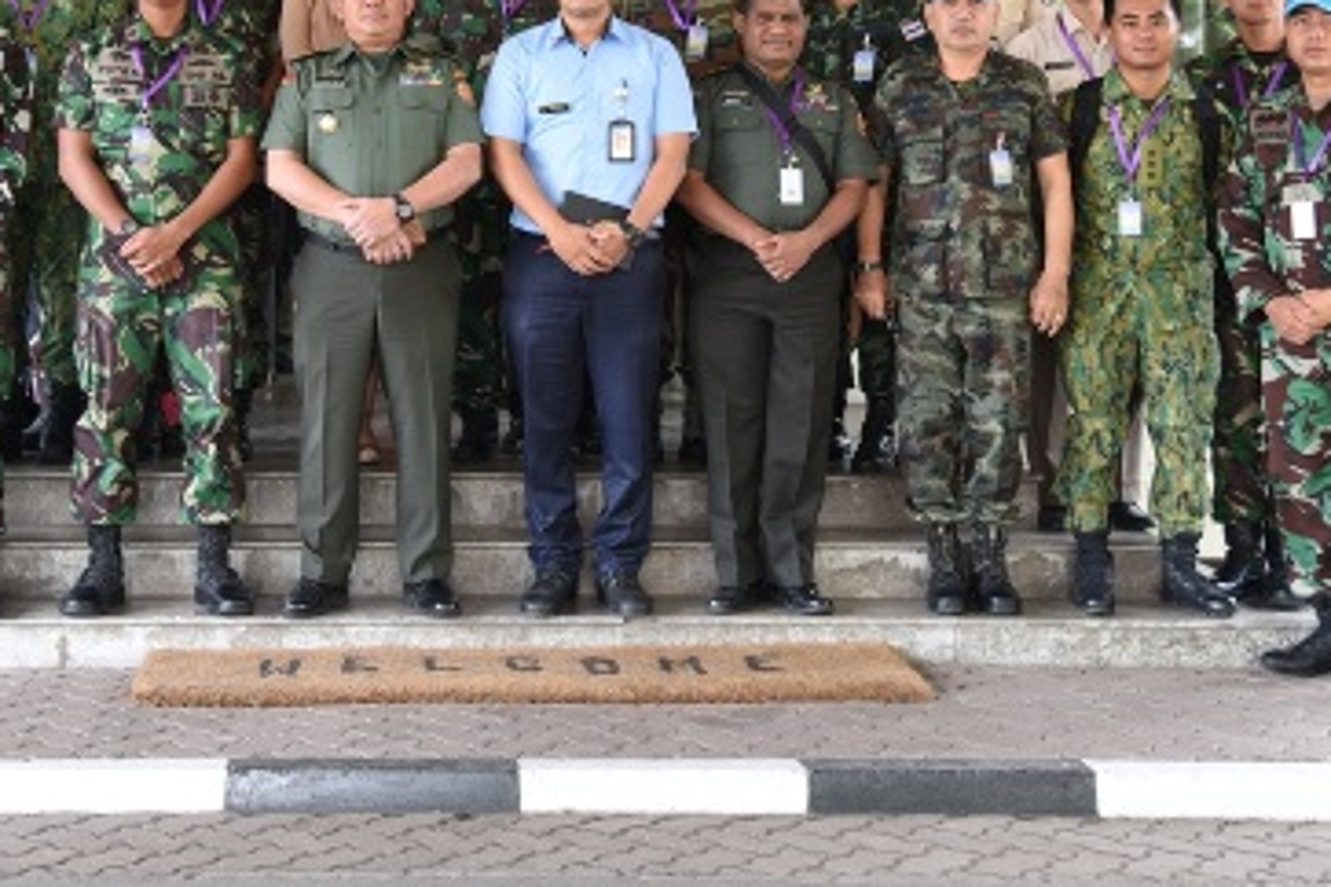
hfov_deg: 29.9
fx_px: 2477
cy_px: 143
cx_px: 473
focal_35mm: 67
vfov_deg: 20.0
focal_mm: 38
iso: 220
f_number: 4
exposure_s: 1/40
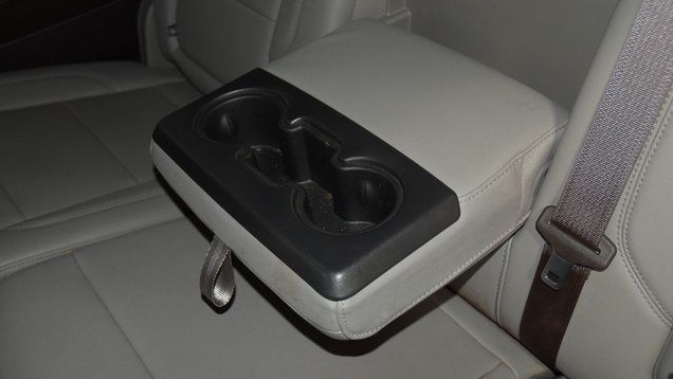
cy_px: 184
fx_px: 705
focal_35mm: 40
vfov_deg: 30.1
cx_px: 338
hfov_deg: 51.0
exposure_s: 1/60
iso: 1400
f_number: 3.8
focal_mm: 25
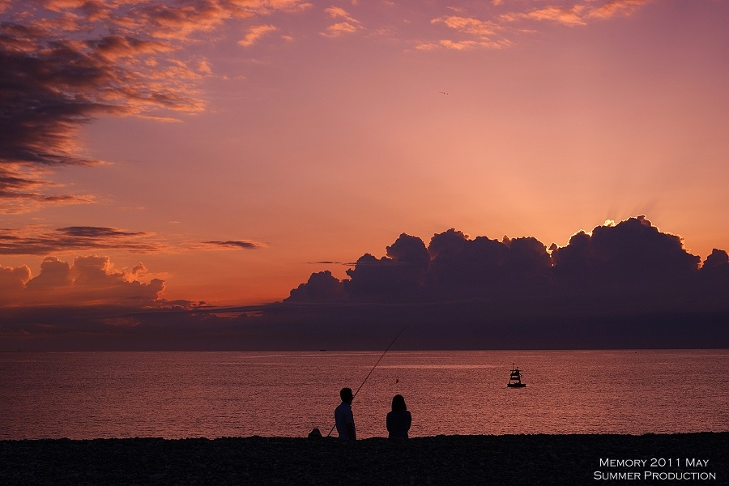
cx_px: 364
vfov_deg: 18.2
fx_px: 1519
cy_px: 243
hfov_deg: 27.0
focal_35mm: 75
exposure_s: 1/30
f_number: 14
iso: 100
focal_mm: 50
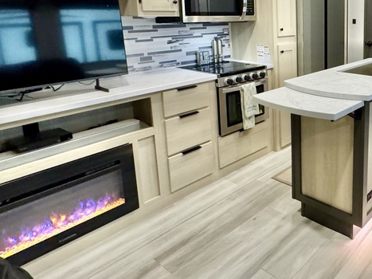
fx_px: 322
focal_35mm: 30
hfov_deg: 53.4
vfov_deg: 45.0
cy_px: 65
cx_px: 327
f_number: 2.2
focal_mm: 2.22
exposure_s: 1/60
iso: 320
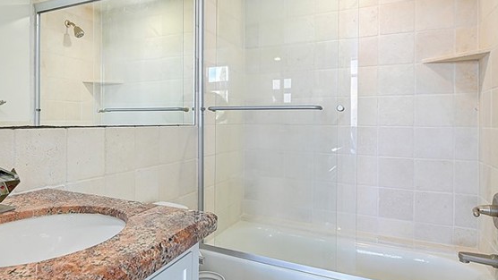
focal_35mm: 27
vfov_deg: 42.8
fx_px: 357
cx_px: 169
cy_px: 119
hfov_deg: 68.1
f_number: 8
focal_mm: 14
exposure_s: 1/6
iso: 250
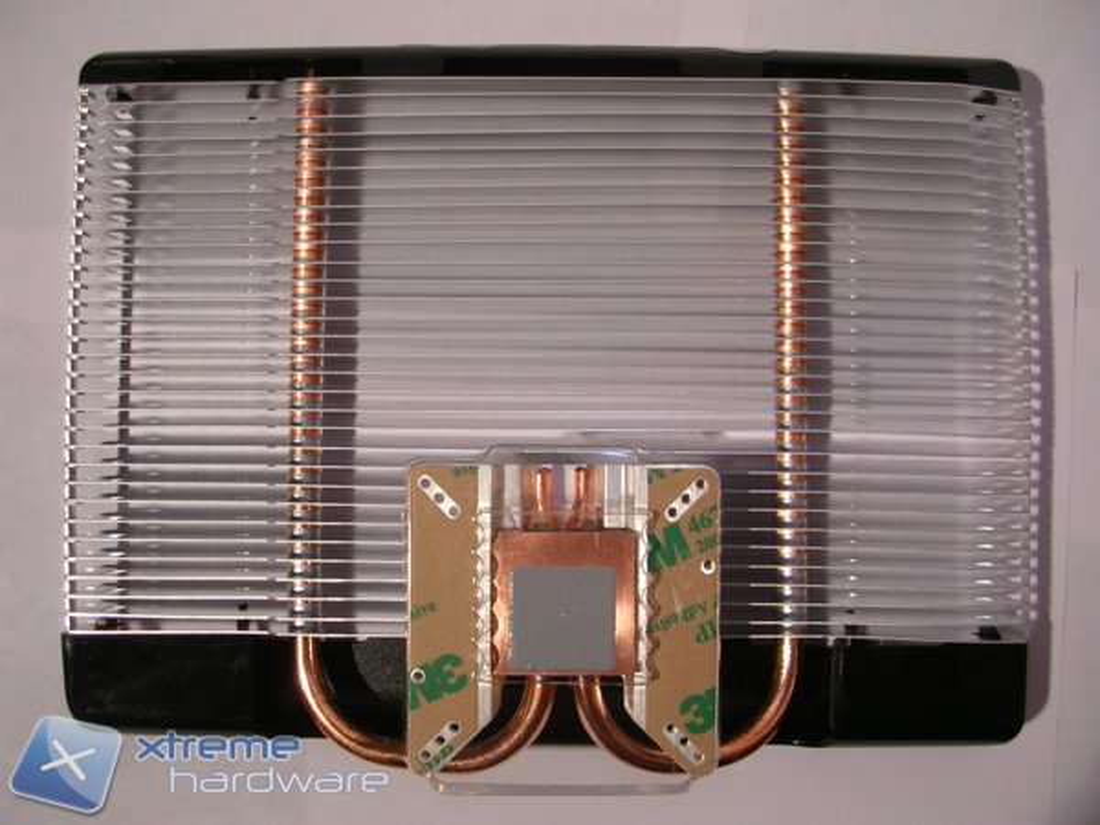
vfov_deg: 37.7
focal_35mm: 38
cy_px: 412
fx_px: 1208
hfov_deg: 49.0
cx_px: 550
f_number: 2.8
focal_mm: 5.8
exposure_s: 1/67.2
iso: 50
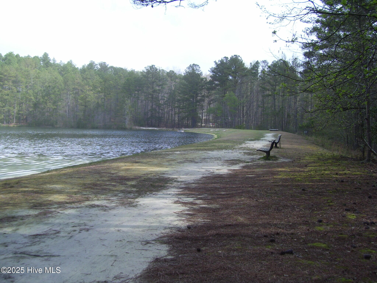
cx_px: 188
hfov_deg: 50.1
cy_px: 142
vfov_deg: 38.7
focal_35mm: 37
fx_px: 403
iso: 80
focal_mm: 6
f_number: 2.7
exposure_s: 1/750
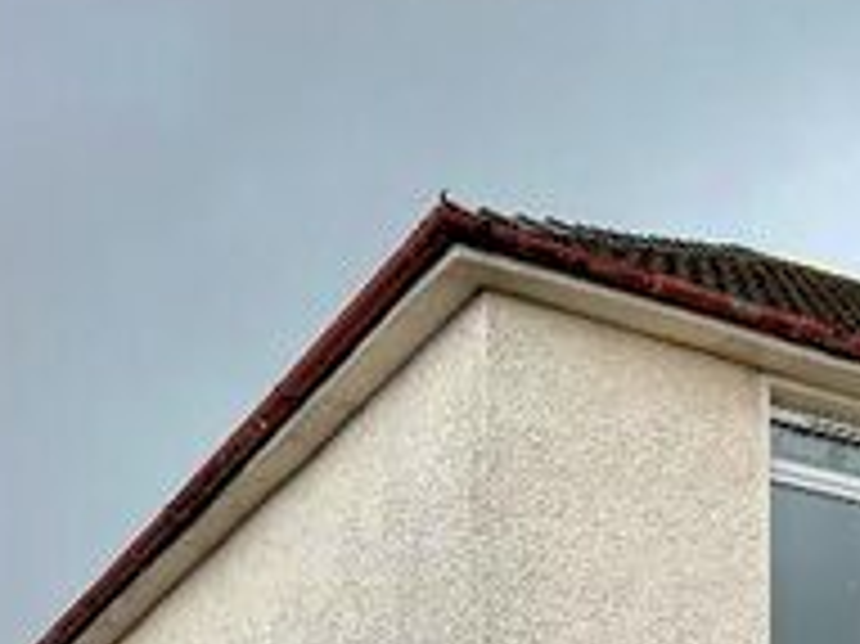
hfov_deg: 21.7
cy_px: 971
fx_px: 2185
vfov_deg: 15.4
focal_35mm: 88
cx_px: 797
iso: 80
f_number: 1.78
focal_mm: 6.86
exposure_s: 1/1009
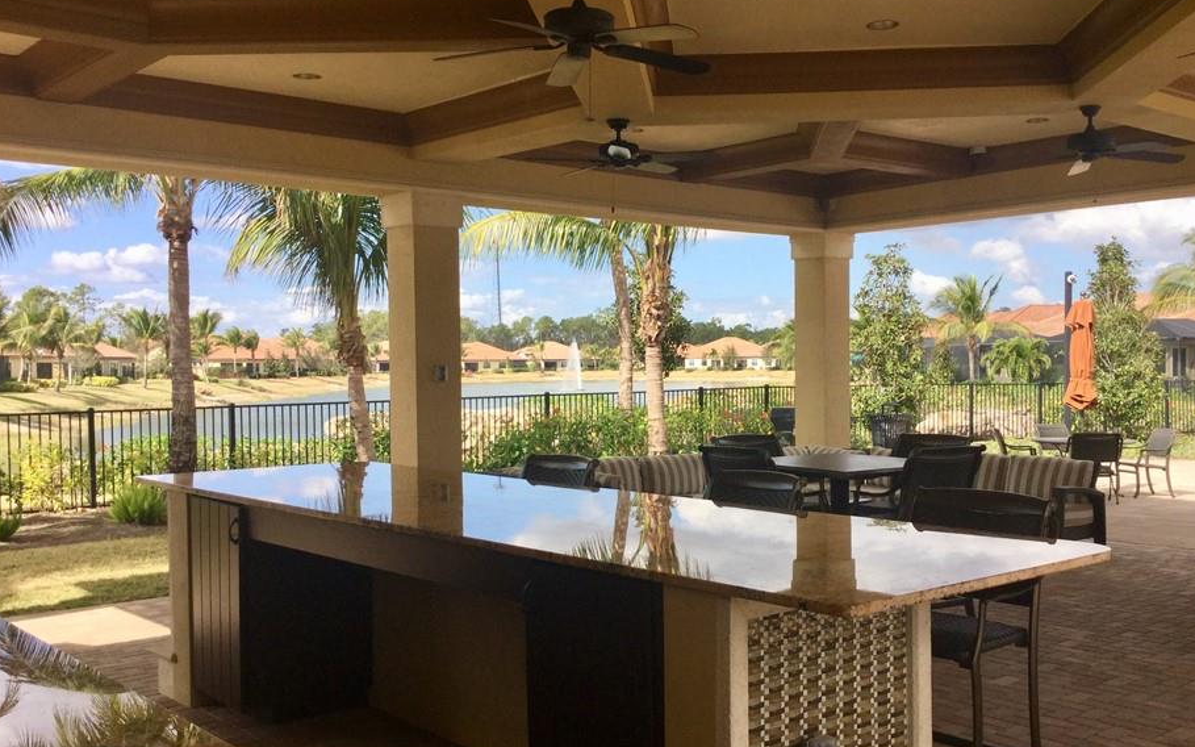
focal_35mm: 37
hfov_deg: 52.7
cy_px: 401
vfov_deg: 34.4
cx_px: 640
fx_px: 1205
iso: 25
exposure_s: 1/662
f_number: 2.4
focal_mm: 3.3
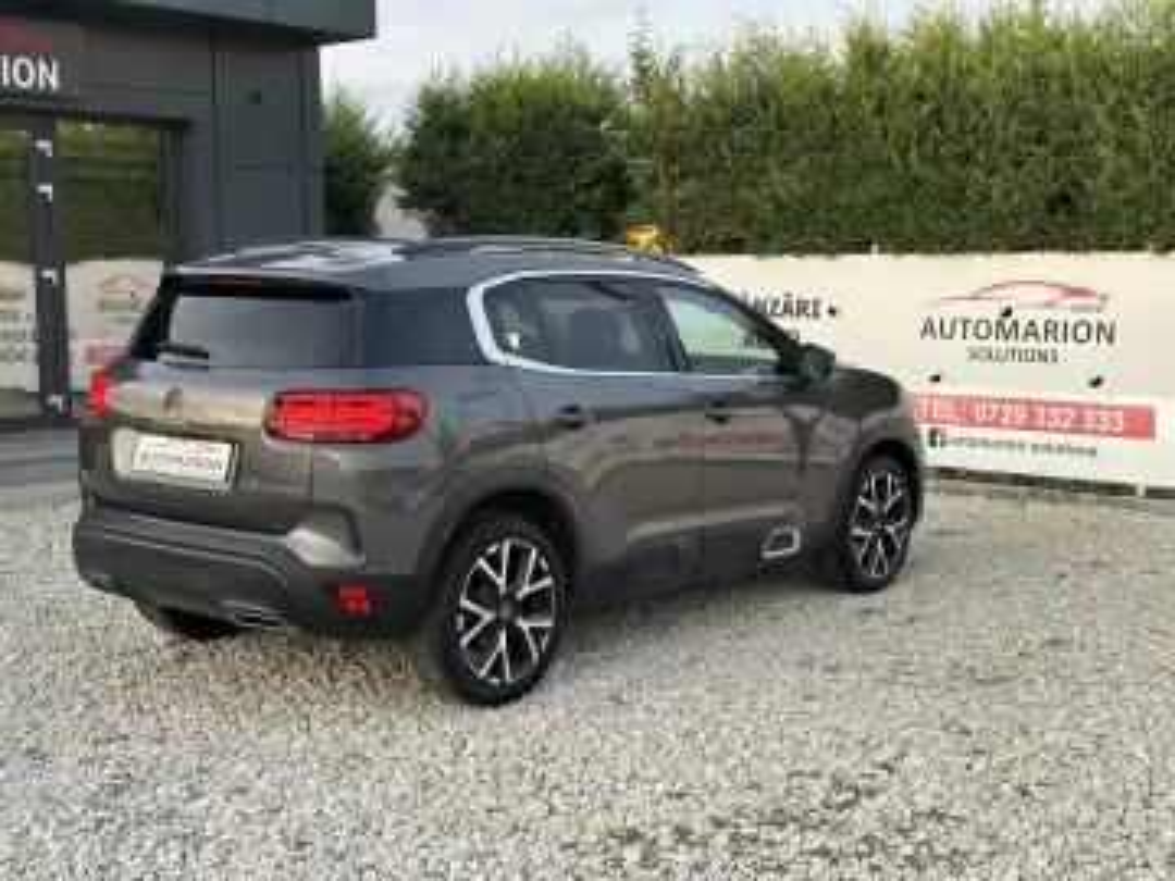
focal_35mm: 48
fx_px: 1629
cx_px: 588
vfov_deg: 30.3
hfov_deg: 39.7
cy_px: 440
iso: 64
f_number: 1.78
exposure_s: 1/272
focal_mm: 6.86
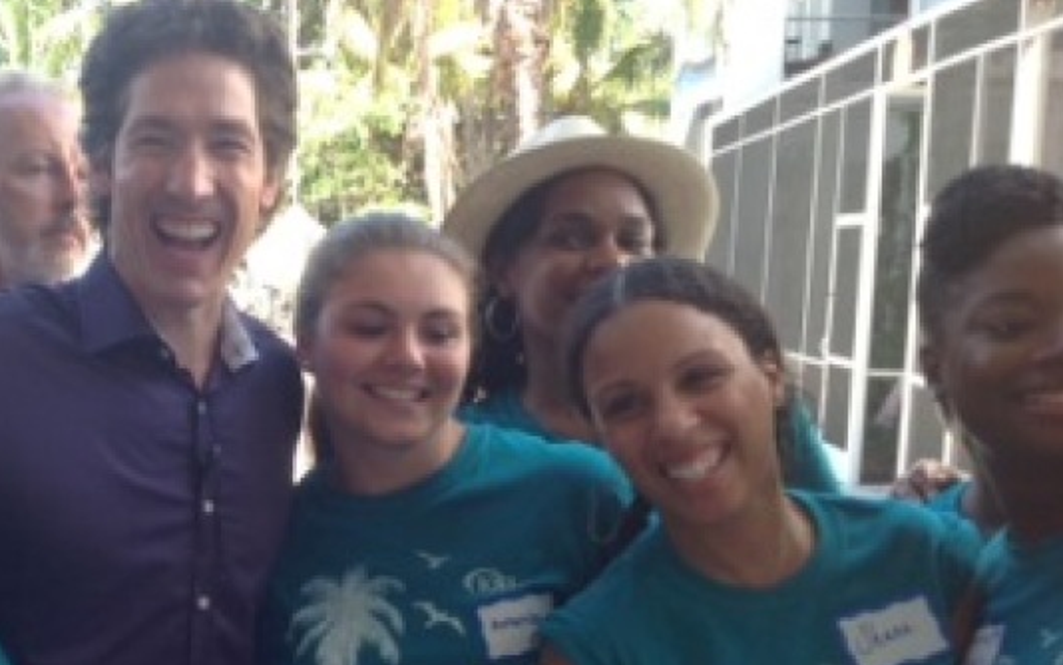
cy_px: 457
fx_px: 1710
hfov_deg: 33.6
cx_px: 221
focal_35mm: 59
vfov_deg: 21.9
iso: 50
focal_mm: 4.28
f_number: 2.4
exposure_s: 1/143
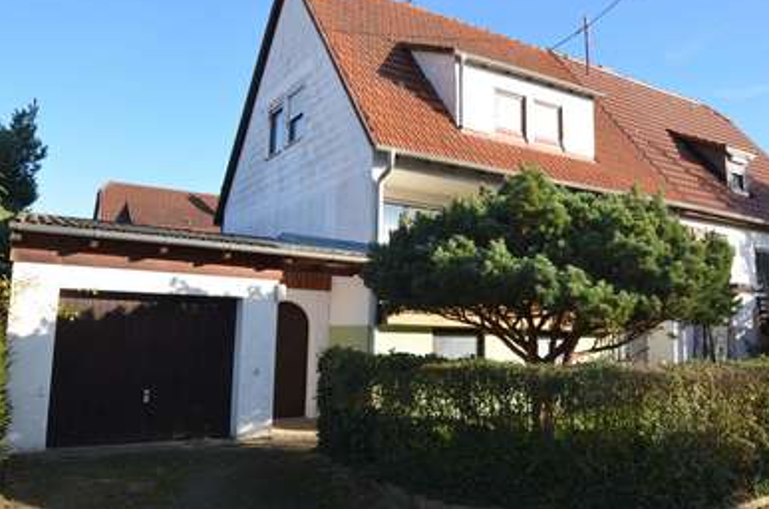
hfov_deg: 62.6
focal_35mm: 30
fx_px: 632
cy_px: 243
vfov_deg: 43.8
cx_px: 409
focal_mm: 15
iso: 100
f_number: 7.1
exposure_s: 1/200
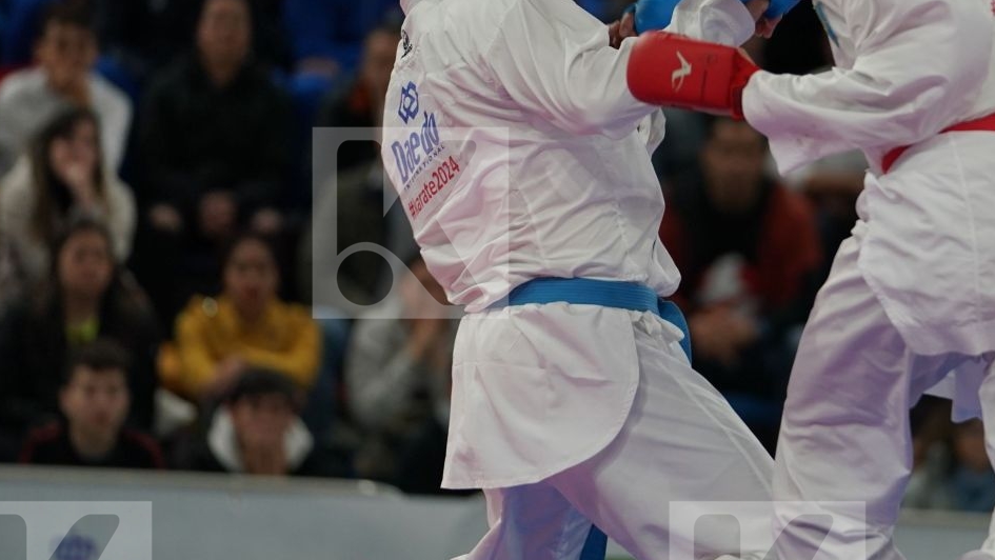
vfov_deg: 3.2
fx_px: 10054
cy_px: 223
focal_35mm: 381
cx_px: 768
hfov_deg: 5.7
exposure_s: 1/1000
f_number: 2.8
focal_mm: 191
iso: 1250
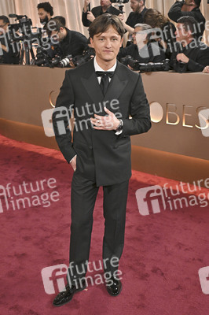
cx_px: 104
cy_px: 158
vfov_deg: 46.4
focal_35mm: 42
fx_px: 366
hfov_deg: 31.8
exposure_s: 1/320
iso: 2500
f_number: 5.6
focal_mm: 42
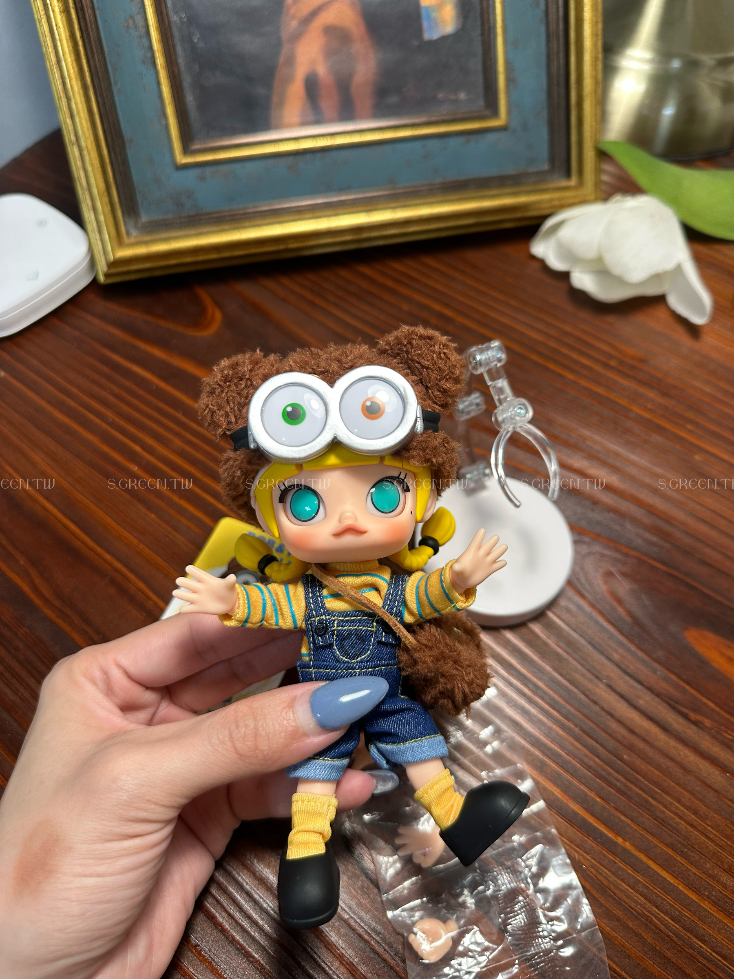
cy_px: 490
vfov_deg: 71.6
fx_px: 679
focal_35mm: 24
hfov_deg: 56.8
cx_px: 367
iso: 125
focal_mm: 6.86
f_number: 1.78
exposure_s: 1/120
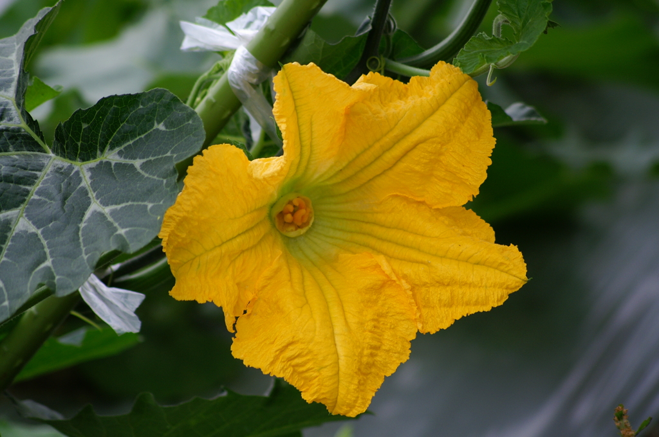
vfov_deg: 4.6
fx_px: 5485
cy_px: 218
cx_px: 330
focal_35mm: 300
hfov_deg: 6.9
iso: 250
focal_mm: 200
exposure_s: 1/500
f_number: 5.6
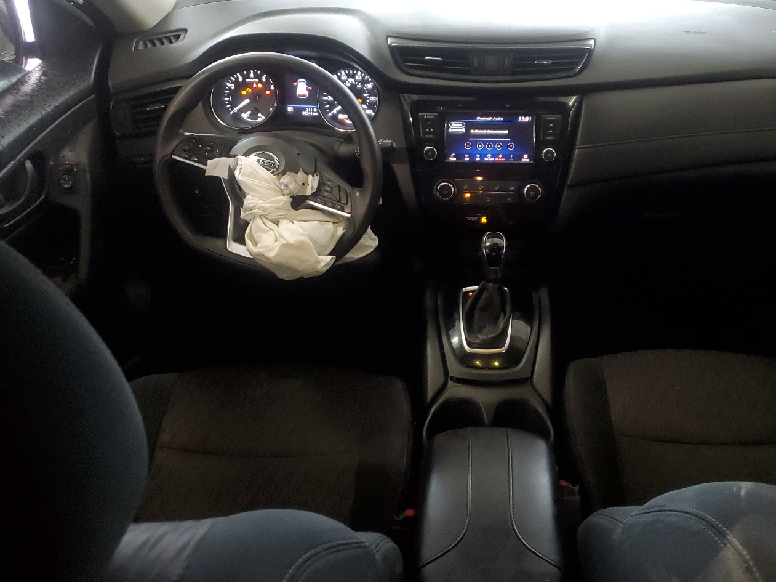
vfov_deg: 42.8
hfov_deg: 55.1
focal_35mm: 33
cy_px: 250
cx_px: 455
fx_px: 740
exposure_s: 1/40
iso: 321
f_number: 1.5
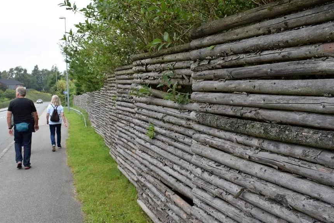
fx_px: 316
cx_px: 160
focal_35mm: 34
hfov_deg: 55.7
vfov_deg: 38.9
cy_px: 104
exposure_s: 1/250
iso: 400
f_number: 8
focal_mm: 18
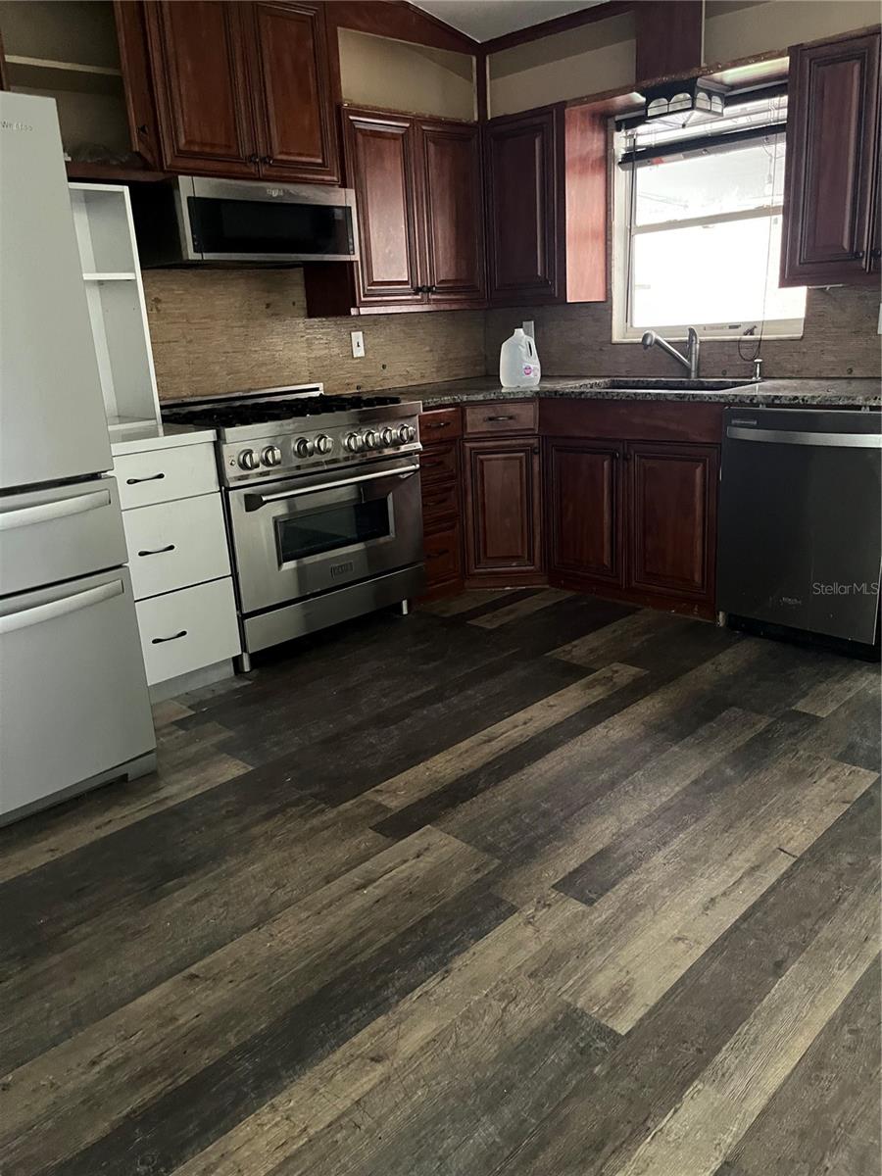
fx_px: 883
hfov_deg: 53.1
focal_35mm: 26
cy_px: 588
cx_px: 441
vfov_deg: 67.3
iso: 640
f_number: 1.6
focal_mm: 5.1
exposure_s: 1/30
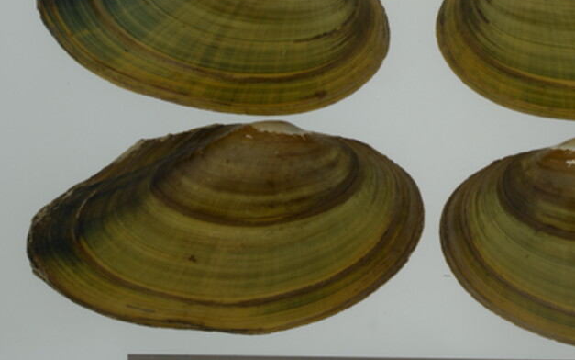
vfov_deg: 11.2
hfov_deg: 17.6
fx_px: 1834
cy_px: 90
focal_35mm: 117
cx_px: 492
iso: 100
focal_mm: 60
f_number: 25
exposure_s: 1/30
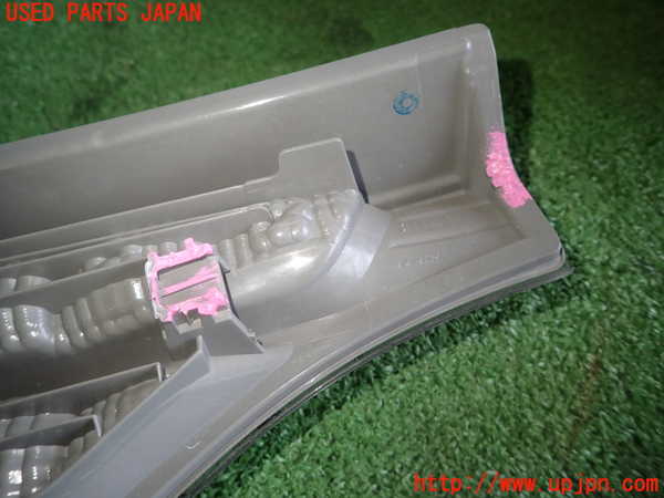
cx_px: 332
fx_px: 480
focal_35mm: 25
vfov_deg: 54.9
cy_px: 249
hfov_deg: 69.4
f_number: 2
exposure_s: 1/50
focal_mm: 4.5
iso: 200
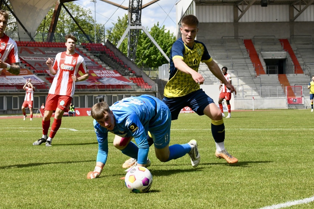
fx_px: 994
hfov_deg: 17.9
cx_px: 139
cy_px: 88
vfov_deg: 12.0
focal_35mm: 114
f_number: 16
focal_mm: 98
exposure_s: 1/1600
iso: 2500
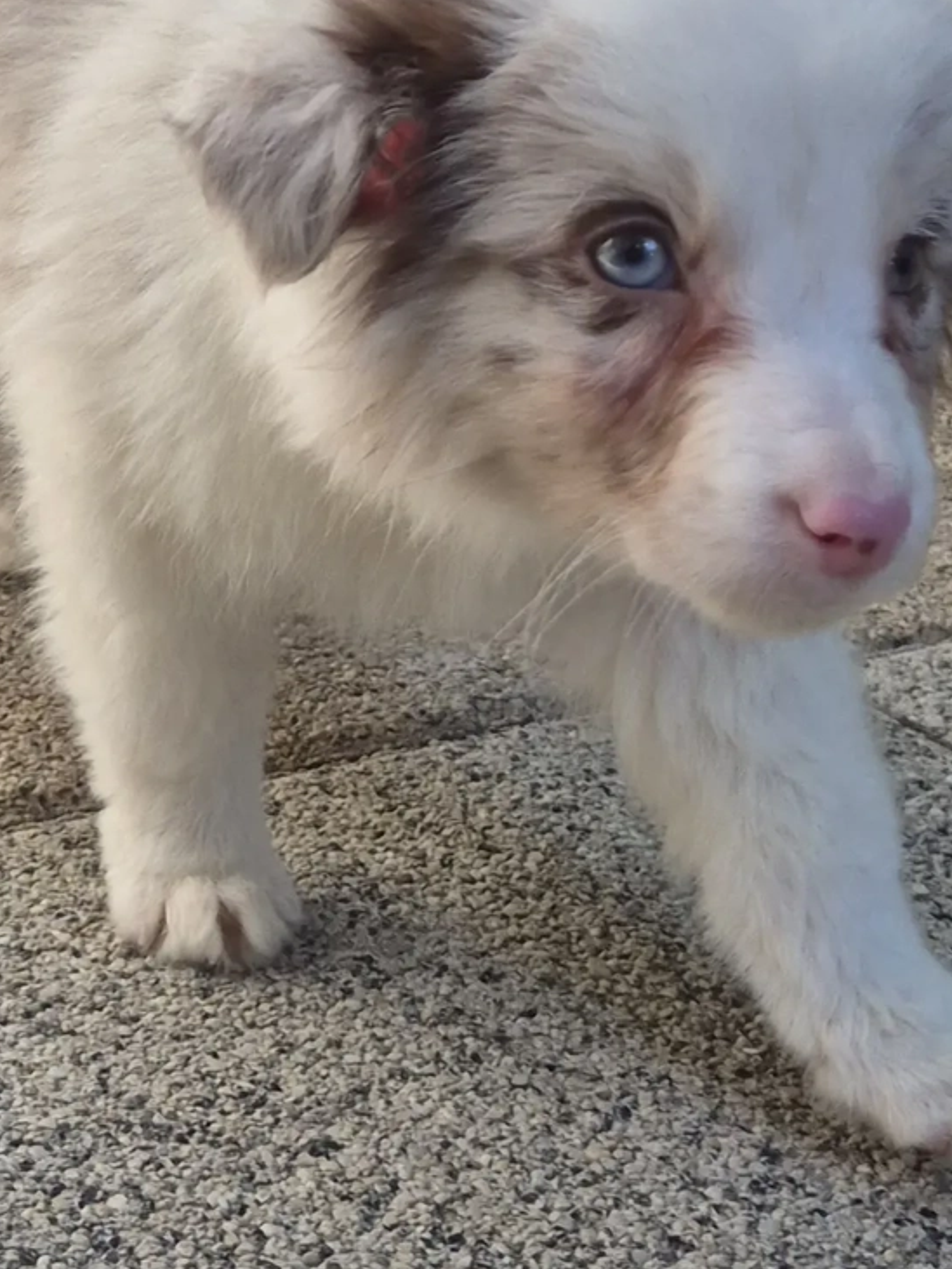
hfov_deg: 34.3
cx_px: 433
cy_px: 251
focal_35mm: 42
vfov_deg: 42.7
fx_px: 1539
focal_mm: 5.4
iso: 25
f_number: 1.8
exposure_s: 1/357
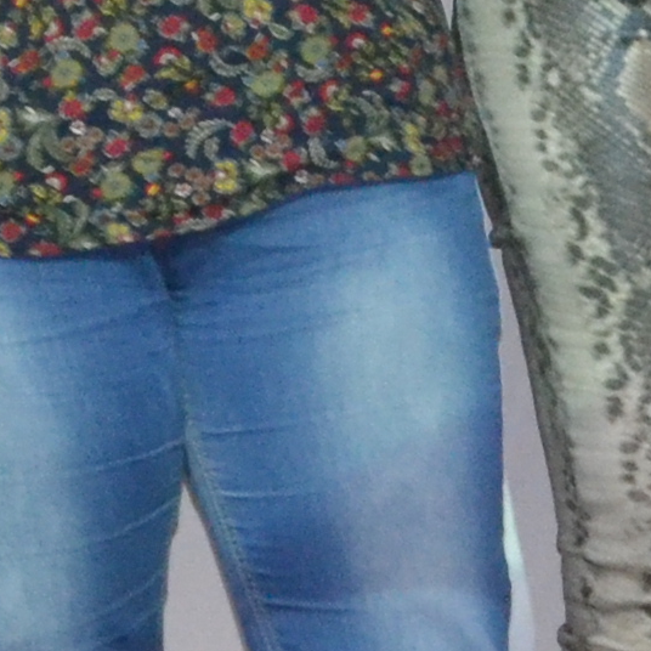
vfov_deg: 4.5
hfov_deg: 4.6
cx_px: 307
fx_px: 8163
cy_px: -177
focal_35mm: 384
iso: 2000
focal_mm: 35
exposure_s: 1/60
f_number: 6.3
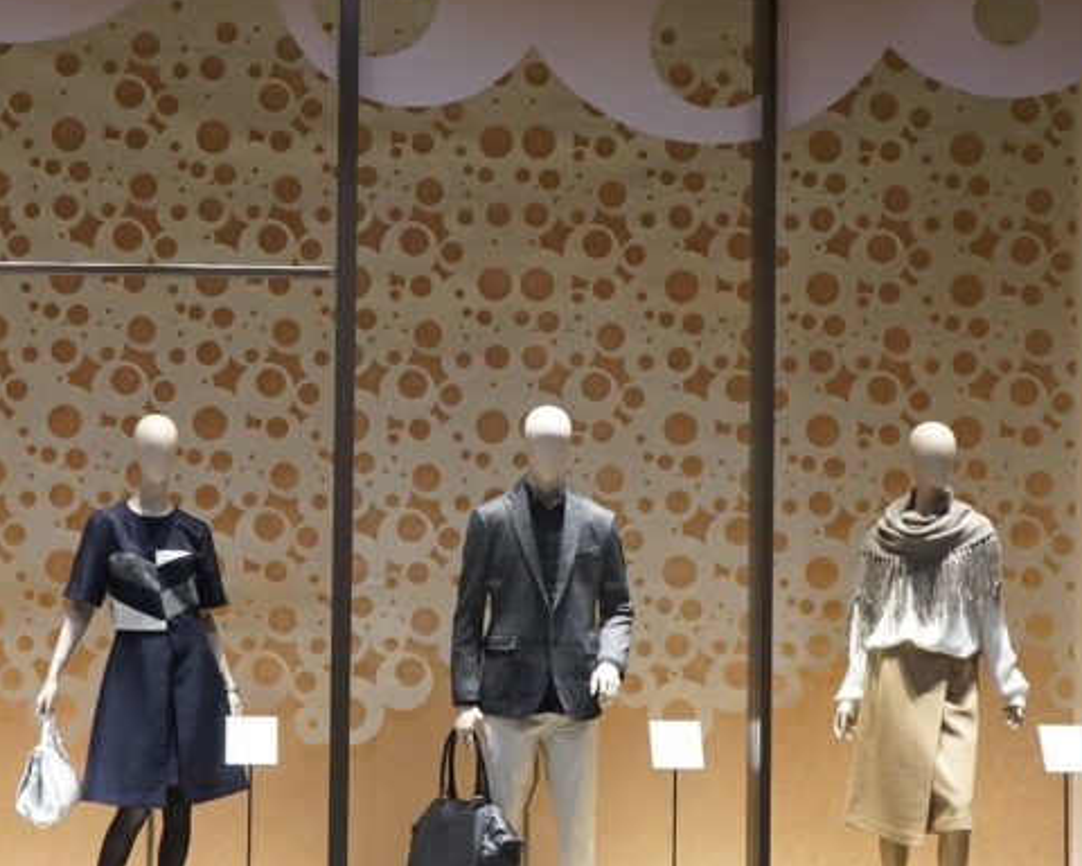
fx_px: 2081
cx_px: 399
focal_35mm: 65
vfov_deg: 23.5
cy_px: 444
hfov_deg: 29.0
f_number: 4.5
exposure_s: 1/60
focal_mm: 37
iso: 1000
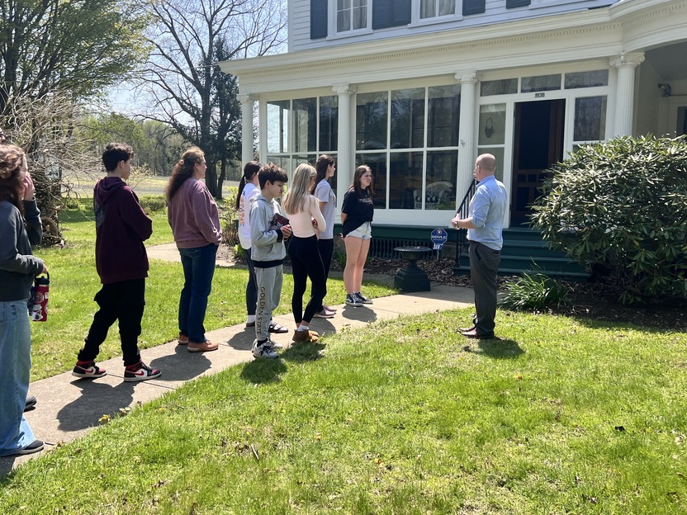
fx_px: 635
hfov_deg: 56.7
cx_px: 307
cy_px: 263
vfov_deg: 44.2
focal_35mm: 32
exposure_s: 1/1934
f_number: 1.5
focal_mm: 5.7
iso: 50
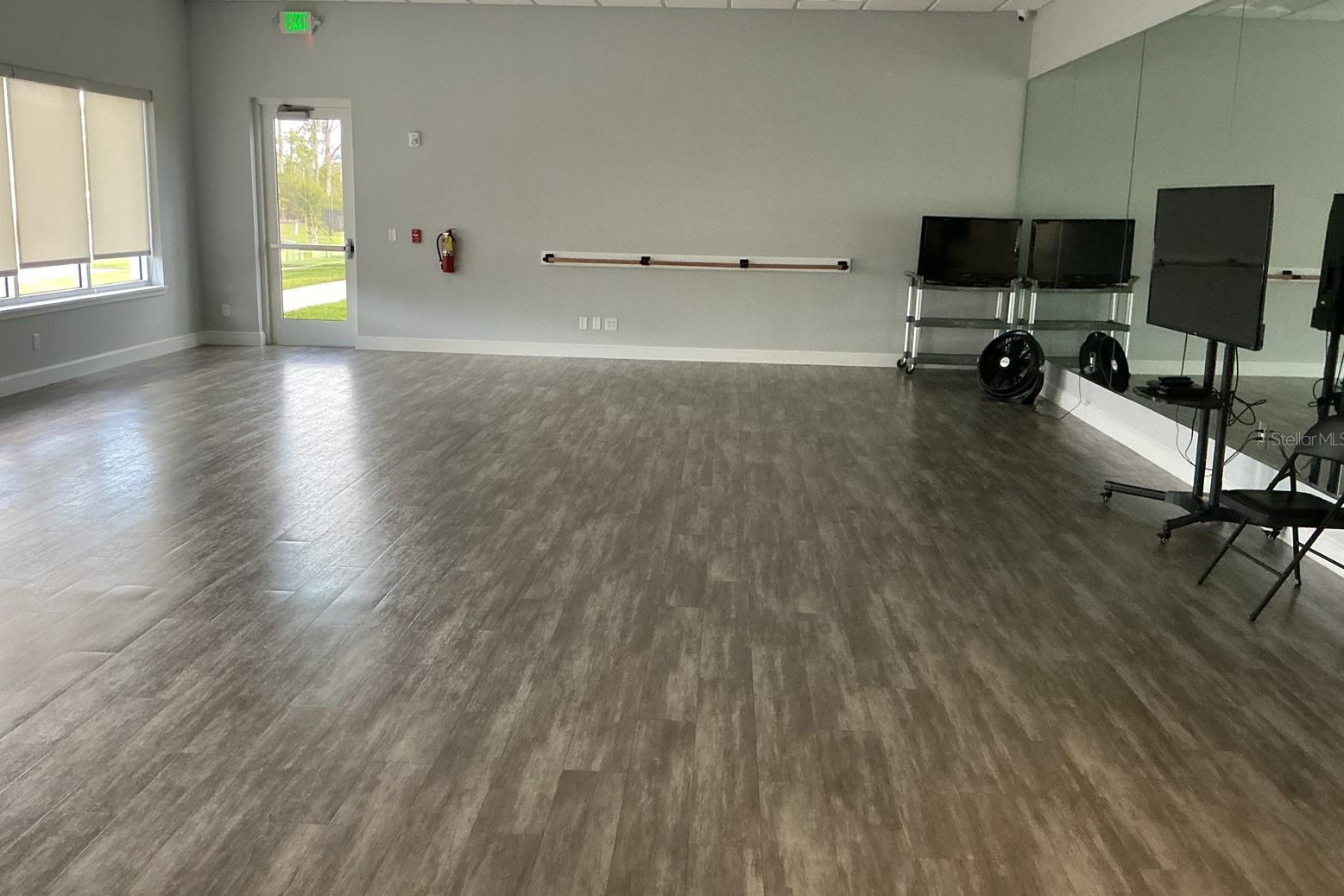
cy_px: 439
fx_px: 1157
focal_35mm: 31
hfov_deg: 60.3
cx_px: 662
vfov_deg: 42.3
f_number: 1.8
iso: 200
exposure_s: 1/60
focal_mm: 3
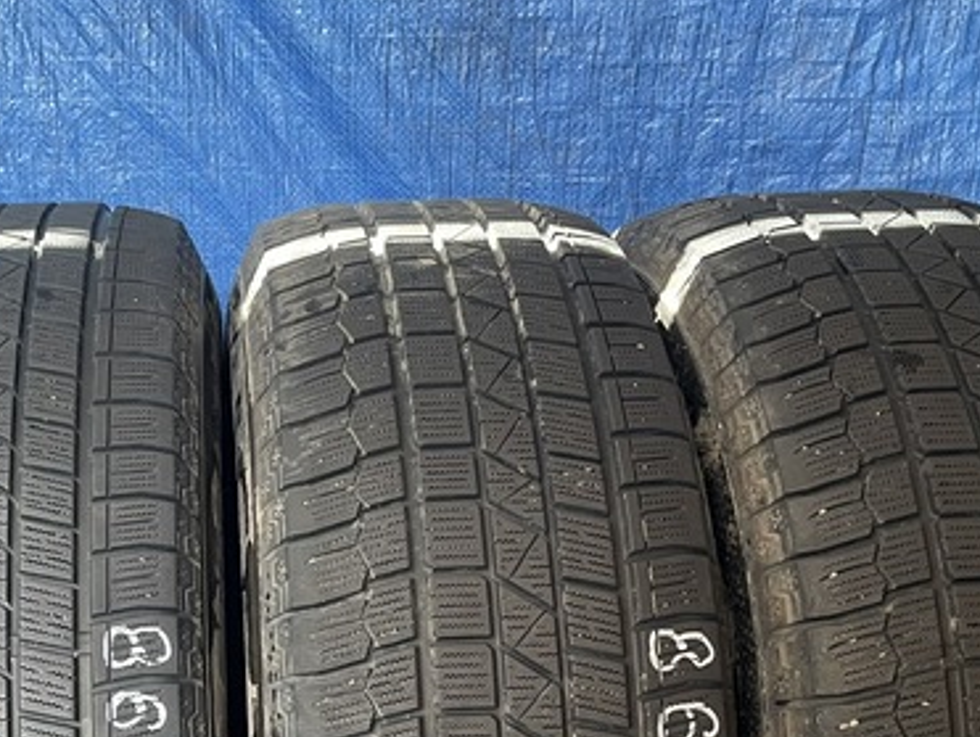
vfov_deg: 25.5
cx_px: 256
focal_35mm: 56
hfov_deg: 33.7
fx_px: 1587
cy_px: 637
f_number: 1.6
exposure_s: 1/61
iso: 125
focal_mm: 4.2
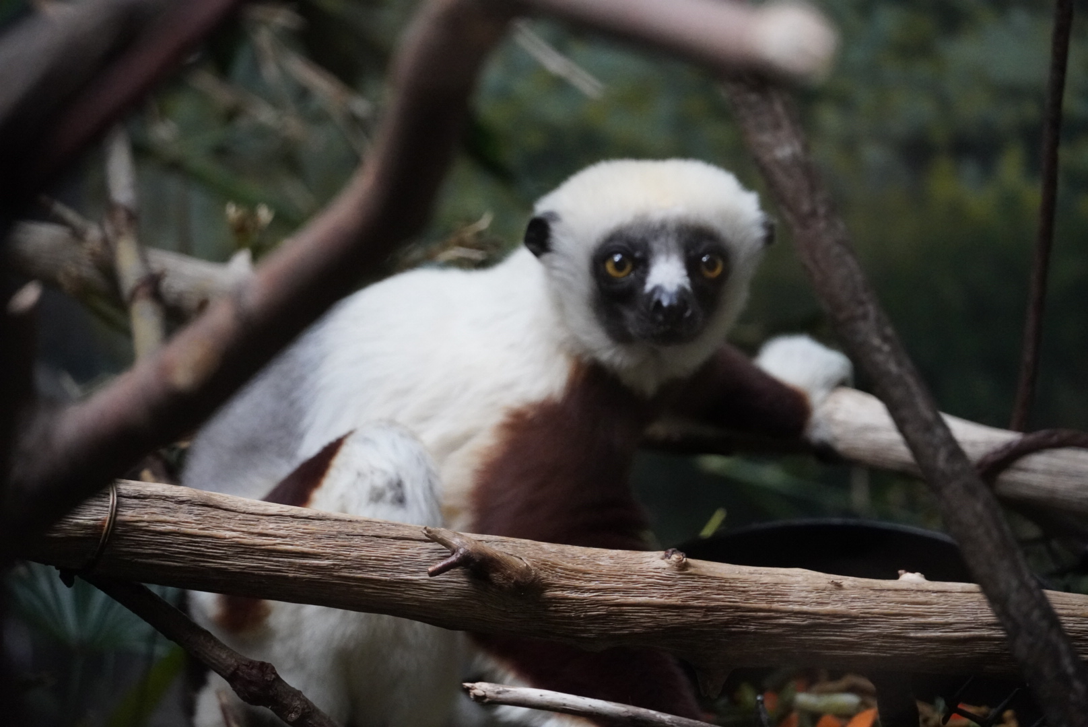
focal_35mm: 202
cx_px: 544
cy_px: 364
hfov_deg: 10.2
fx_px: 6124
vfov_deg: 6.8
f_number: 5.6
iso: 6400
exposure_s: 1/125
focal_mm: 135
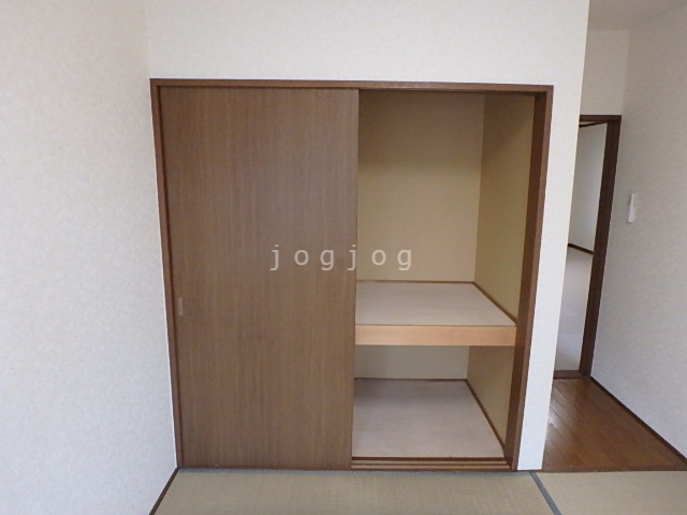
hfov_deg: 79.0
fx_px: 417
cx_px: 344
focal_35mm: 21
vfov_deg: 63.4
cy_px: 258
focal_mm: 3.7
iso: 800
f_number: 3.5
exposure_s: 1/125
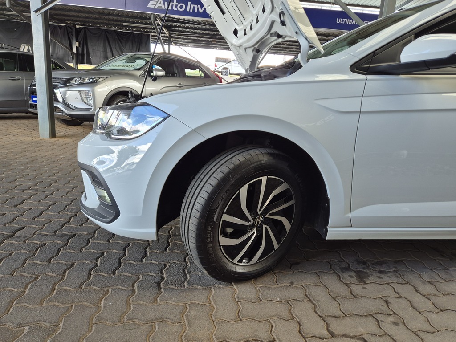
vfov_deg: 58.9
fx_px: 303
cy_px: 171
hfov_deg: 73.9
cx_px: 228
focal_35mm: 23
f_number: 1.8
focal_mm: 5.4
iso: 64
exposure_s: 1/180
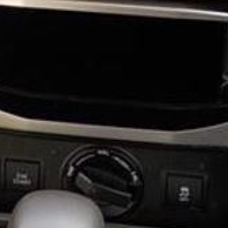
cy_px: -164
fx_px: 939
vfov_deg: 12.8
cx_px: 68
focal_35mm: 126
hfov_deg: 13.8
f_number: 3.3
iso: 125
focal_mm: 4.1
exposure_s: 1/80
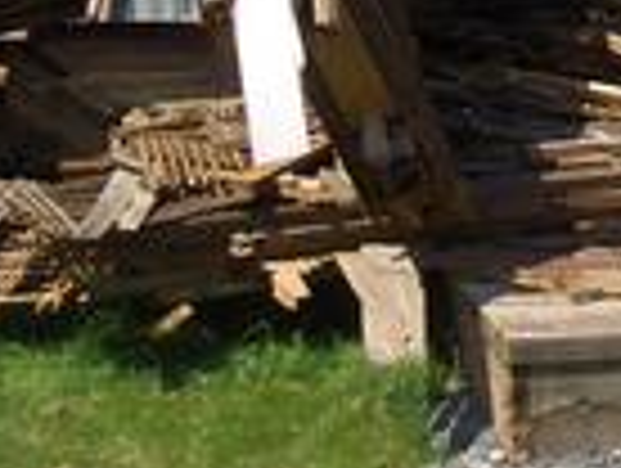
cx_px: 459
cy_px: -324
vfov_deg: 8.9
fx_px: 2911
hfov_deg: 12.1
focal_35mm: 162
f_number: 4.3
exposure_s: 1/400
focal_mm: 5.8
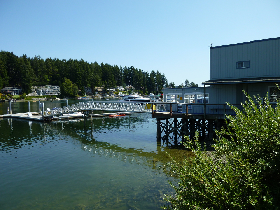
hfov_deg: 69.4
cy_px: 105
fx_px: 202
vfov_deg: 54.9
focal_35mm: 25
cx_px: 140
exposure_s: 1/640
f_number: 3.3
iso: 80
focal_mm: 4.5
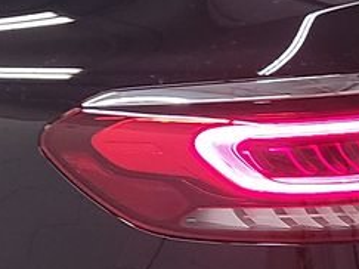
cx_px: -27
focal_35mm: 158
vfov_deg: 9.2
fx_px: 1638
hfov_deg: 12.3
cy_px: 336
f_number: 1.8
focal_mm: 6.7
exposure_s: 1/59
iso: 152
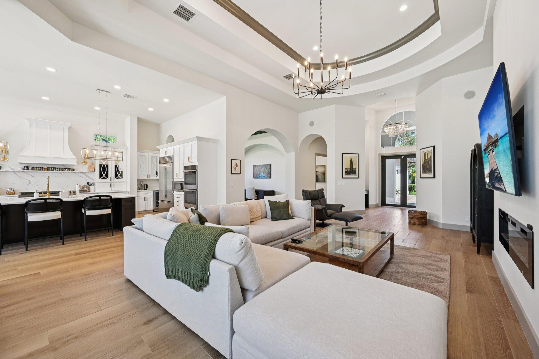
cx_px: 270
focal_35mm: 14
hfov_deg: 104.3
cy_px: 180
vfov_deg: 81.1
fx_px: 209
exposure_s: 1/50
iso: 800
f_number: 8
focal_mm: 14
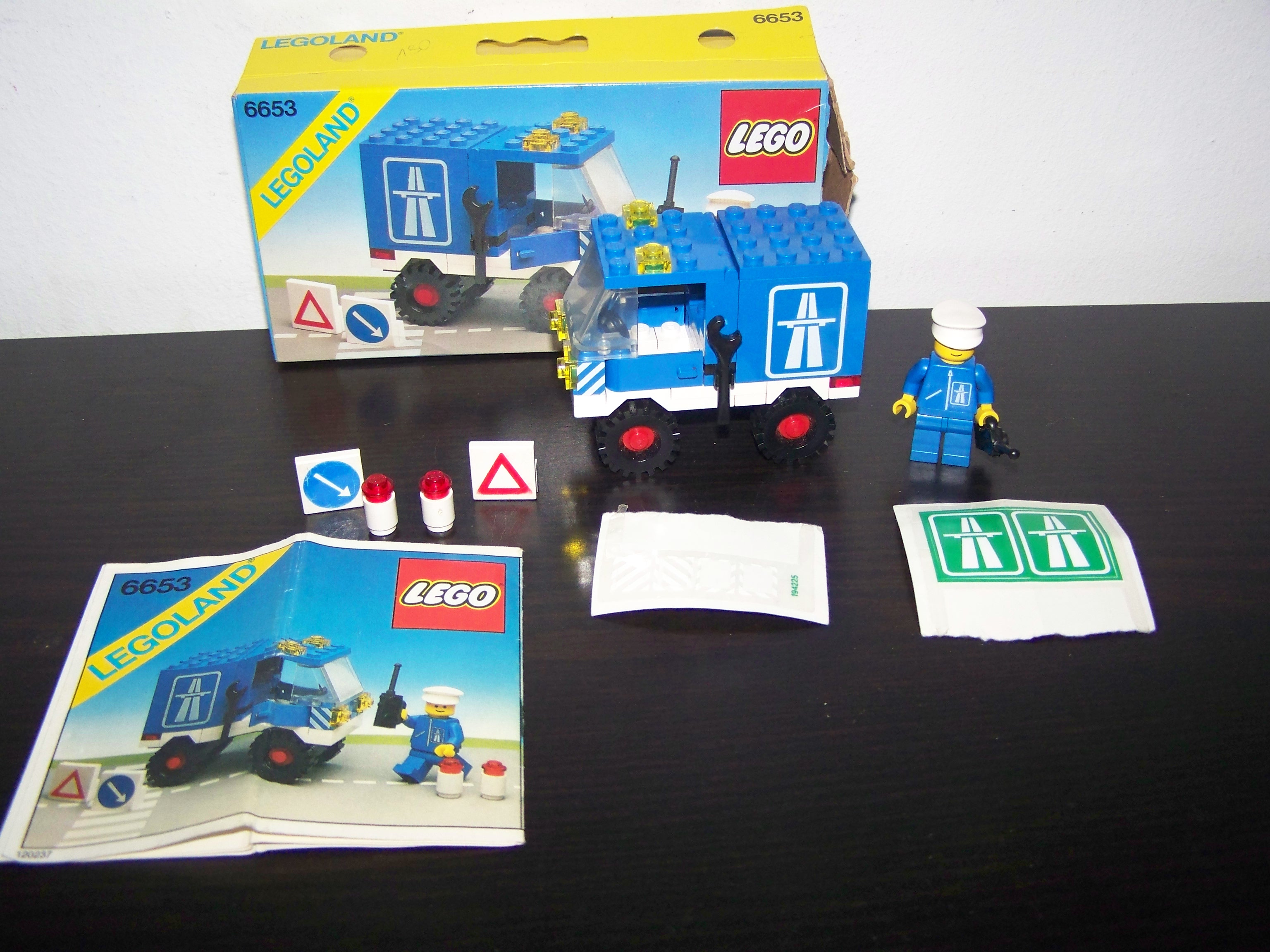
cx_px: 635
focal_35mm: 38
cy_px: 476
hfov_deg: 49.0
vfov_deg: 37.7
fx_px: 1394
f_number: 2.8
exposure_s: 1/30
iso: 200
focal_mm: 6.3
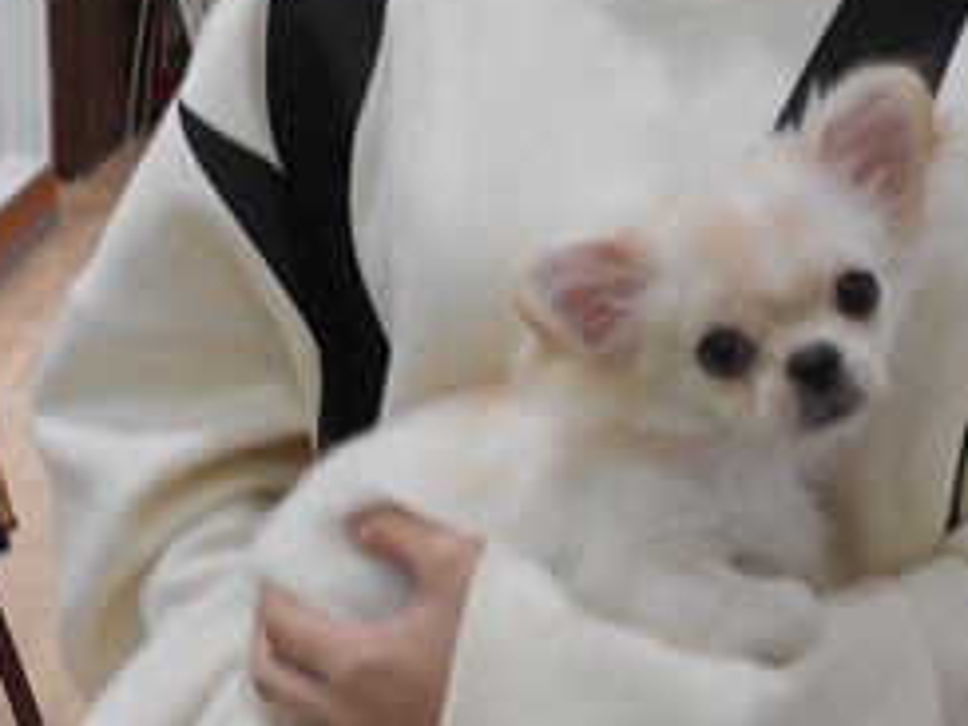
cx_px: 631
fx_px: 1790
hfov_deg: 30.1
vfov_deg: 22.5
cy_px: 103
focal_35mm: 64
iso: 110
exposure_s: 1/30
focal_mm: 4.6
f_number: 3.2
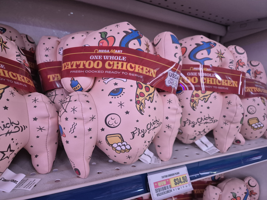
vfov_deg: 58.9
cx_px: 134
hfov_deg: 73.9
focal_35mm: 23
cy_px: 100
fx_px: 177
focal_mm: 5.4
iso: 800
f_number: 1.8
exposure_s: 1/120
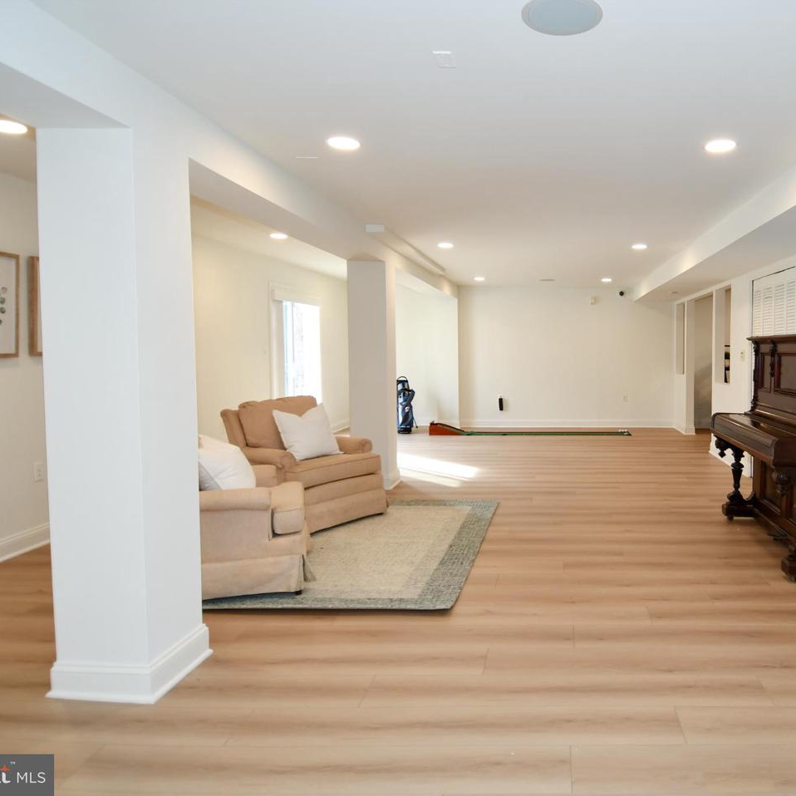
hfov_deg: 65.7
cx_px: 523
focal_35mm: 23
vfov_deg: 67.3
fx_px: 598
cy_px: 398
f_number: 4
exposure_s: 1/60
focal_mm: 12
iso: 220
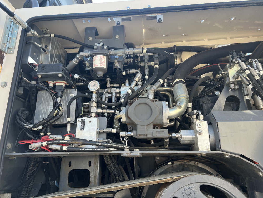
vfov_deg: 53.1
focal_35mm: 26
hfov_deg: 67.3
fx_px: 198
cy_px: 99
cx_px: 132
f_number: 1.5
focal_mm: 5.7
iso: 50
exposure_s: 1/450
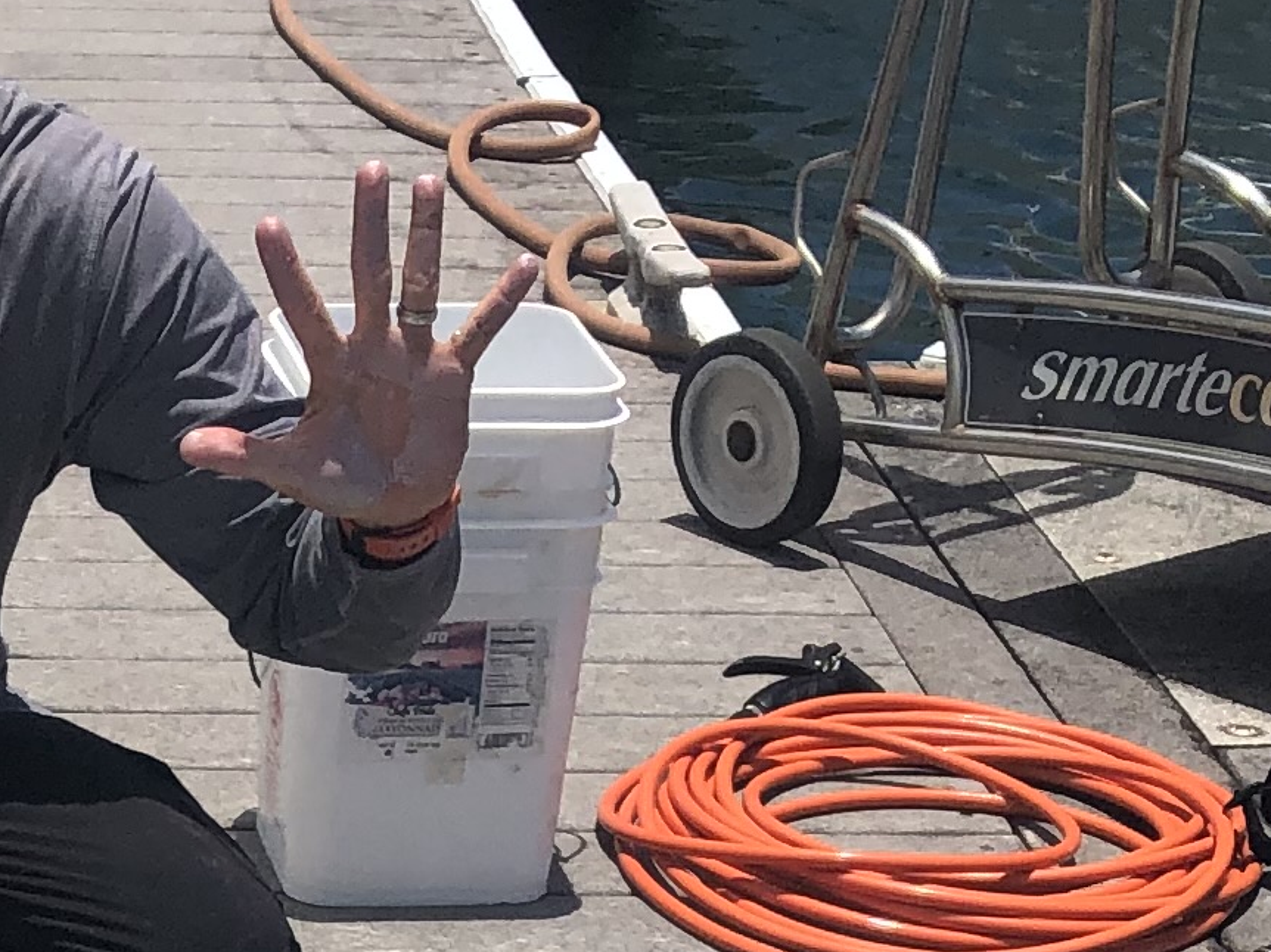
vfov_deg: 10.7
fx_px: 4809
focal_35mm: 131
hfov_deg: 14.6
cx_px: -193
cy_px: 1673
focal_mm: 4
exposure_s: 1/3472
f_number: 1.8
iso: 20
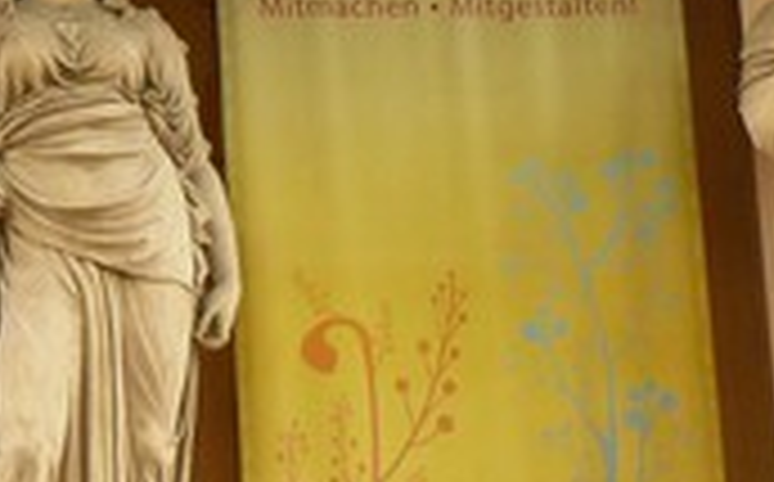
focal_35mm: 176
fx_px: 3708
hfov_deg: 11.3
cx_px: -477
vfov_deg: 7.2
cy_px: -459
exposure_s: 1/30
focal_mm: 8
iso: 160
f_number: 2.8
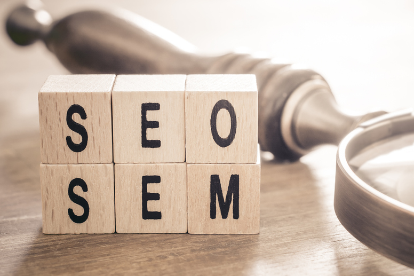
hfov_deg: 21.0
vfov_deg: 14.1
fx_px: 1115
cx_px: 234
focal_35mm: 97
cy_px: 152
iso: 100
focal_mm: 40
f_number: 7.1
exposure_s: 1
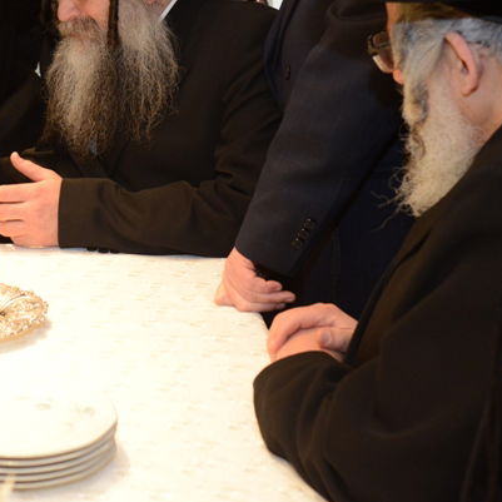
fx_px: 1247
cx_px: 90
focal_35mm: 76
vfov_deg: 22.4
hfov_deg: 22.4
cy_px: 77
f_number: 5
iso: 1600
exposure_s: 1/125
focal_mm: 35
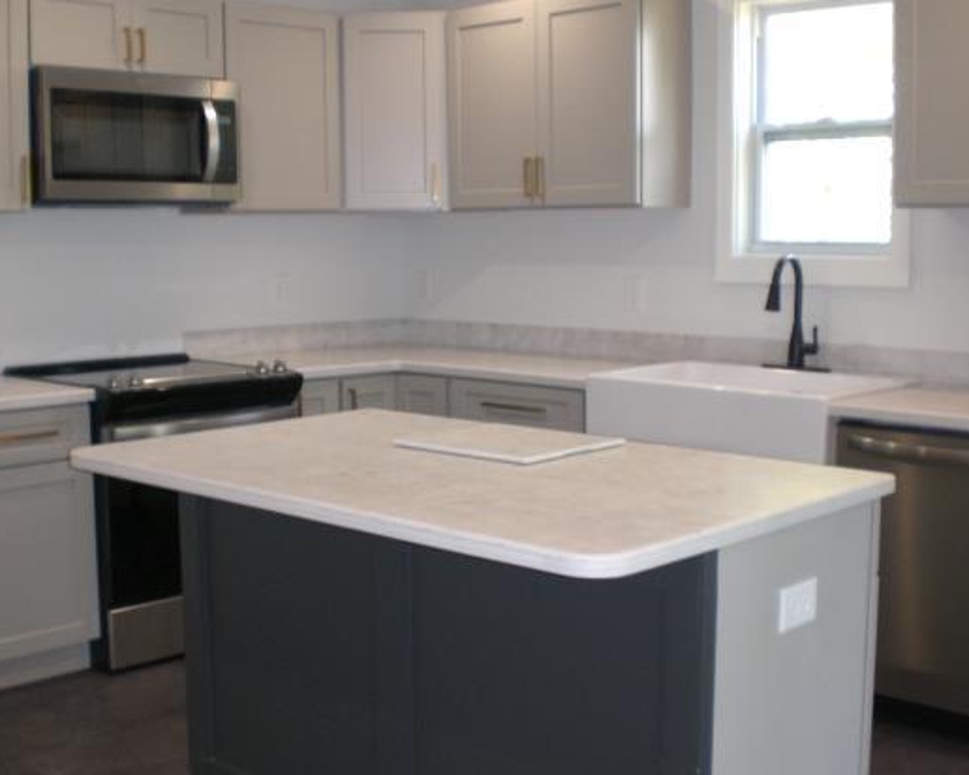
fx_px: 1319
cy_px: 388
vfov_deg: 32.8
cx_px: 471
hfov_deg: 40.3
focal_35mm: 46
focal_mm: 6.3
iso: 200
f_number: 3.1
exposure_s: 1/60
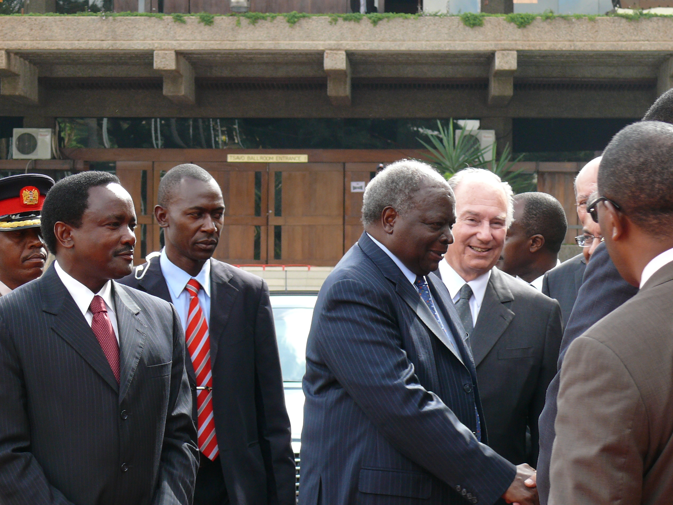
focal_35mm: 140
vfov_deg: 10.6
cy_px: 252
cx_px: 336
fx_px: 2722
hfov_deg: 14.1
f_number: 4
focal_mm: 20.7
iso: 100
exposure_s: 1/125
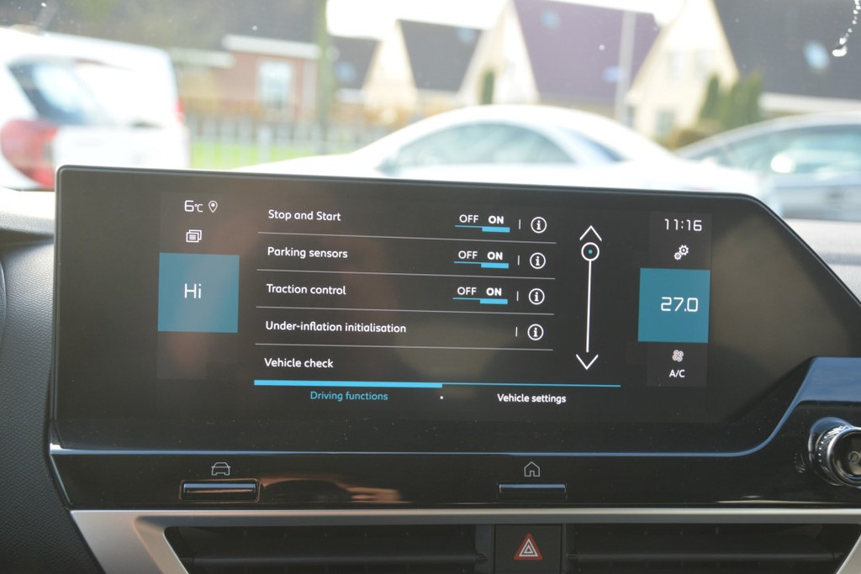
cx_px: 430
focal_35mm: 45
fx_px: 1076
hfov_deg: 43.6
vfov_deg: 29.9
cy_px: 287
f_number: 5
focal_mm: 30
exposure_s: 1/100
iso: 400
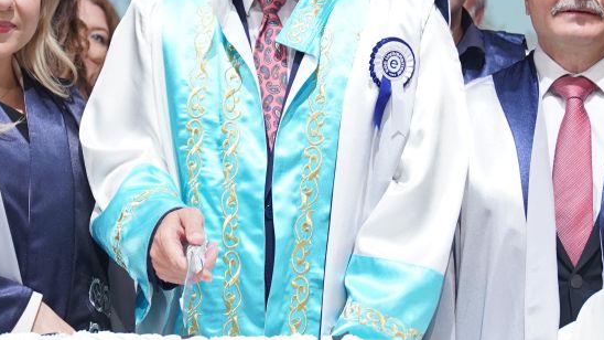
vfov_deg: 11.1
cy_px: 135
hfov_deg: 19.6
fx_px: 1745
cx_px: 280
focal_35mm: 109
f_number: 3.2
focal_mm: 38
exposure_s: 1/100
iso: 500
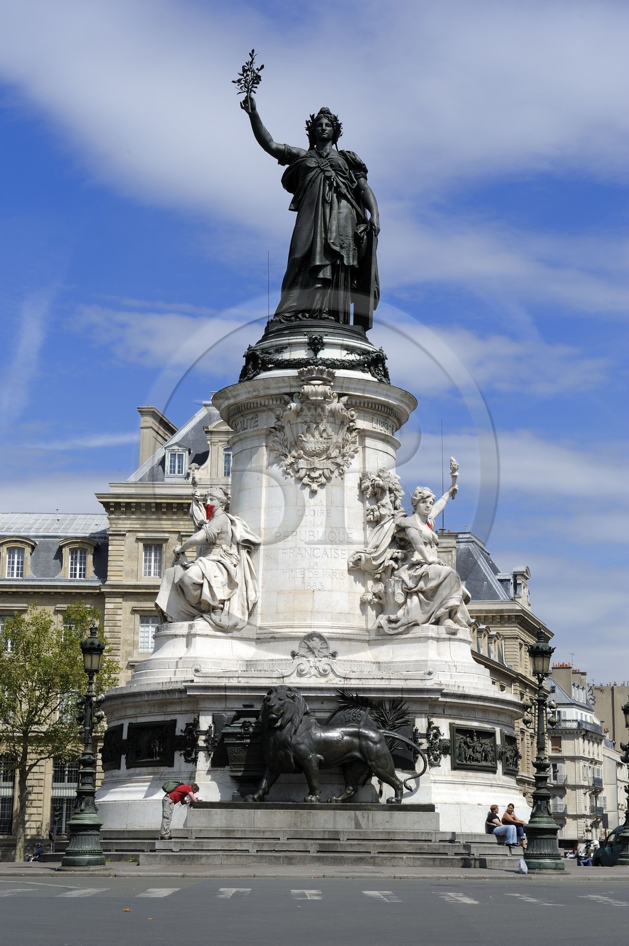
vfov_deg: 32.4
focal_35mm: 62
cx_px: 314
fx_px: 1628
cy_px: 473
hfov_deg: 21.9
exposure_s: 1/200
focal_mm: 62
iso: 200
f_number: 16
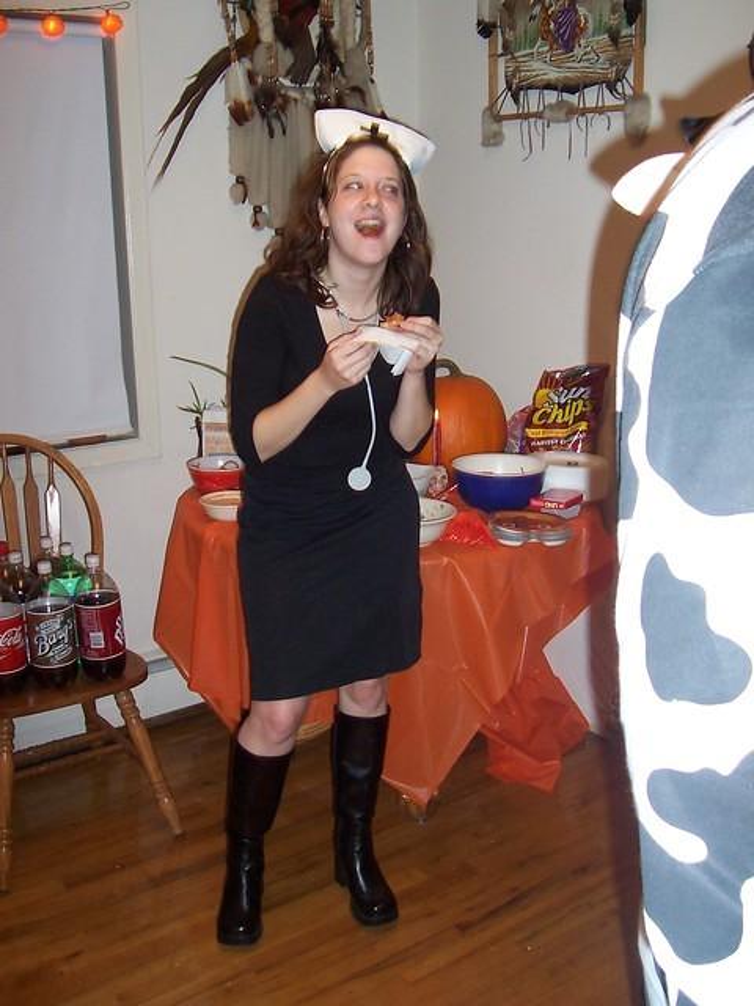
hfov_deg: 38.7
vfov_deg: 50.1
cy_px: 503
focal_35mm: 37
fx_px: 1075
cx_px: 377
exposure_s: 1/60
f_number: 2.8
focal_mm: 5.6
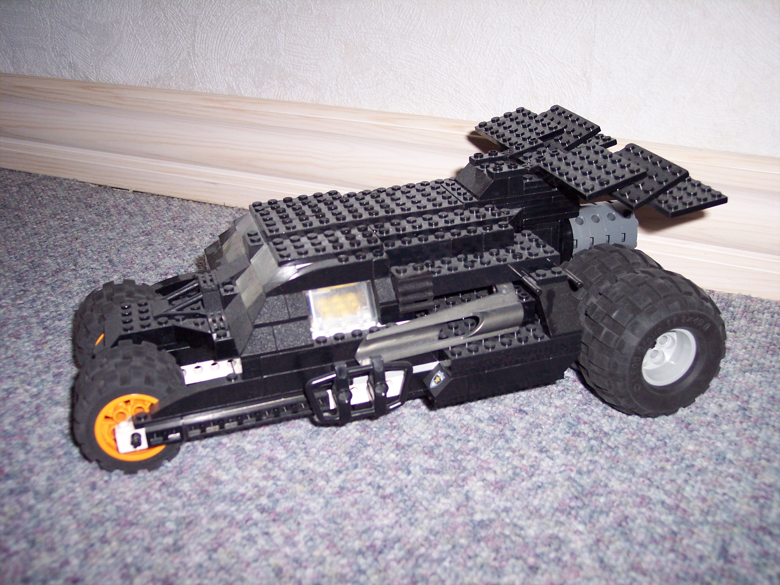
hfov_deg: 47.9
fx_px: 879
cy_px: 292
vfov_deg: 36.8
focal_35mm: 39
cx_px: 390
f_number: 2.8
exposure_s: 1/60
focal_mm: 8
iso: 140
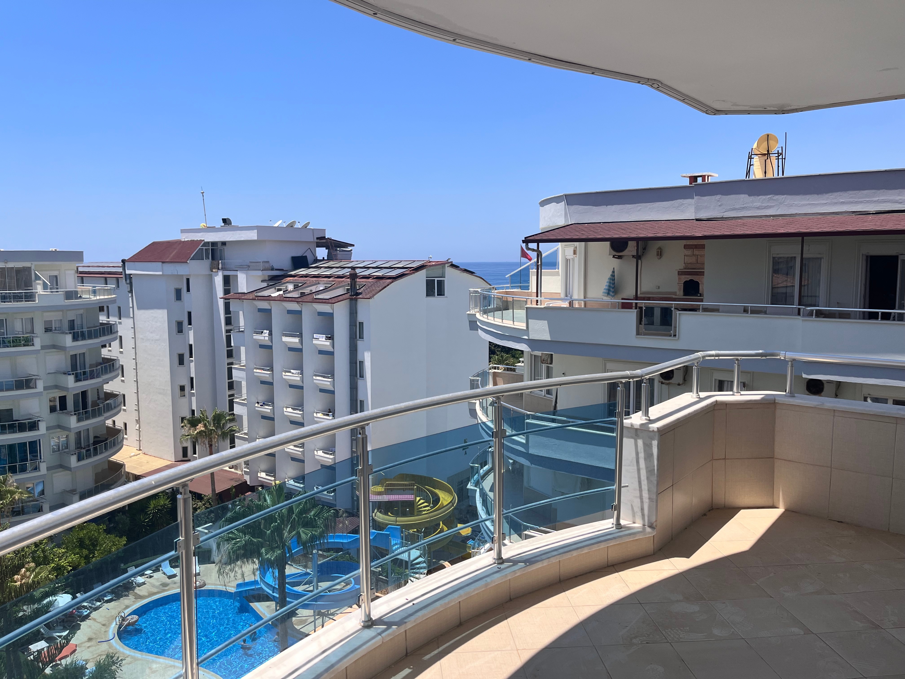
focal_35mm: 26
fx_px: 680
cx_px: 452
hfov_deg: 67.3
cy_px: 340
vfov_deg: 53.1
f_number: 1.6
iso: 50
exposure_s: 1/4651
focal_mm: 5.1
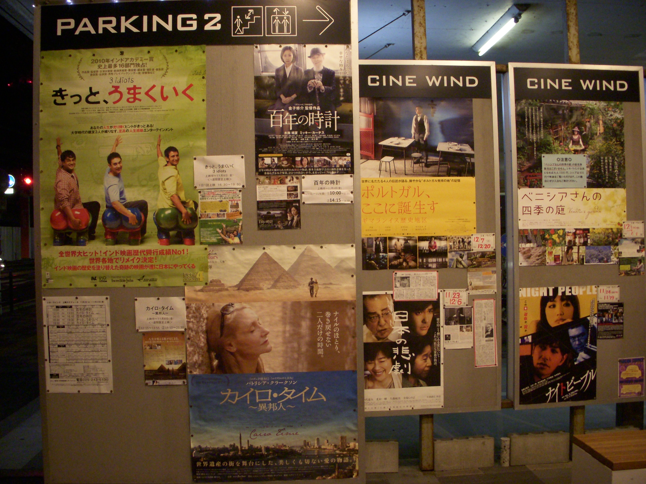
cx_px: 323
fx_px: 709
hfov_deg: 49.0
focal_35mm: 38
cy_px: 242
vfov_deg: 37.7
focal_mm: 6.3
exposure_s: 1/8
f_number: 3.3
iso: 320
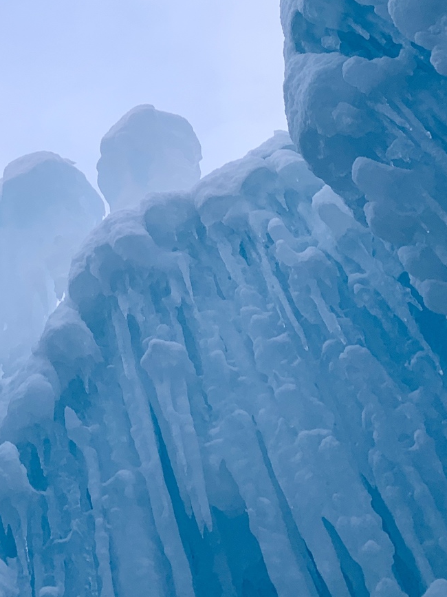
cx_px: 18
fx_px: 1033
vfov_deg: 30.4
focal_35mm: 60
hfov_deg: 23.5
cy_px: 32
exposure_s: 1/293
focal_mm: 4.25
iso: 25
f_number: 1.8
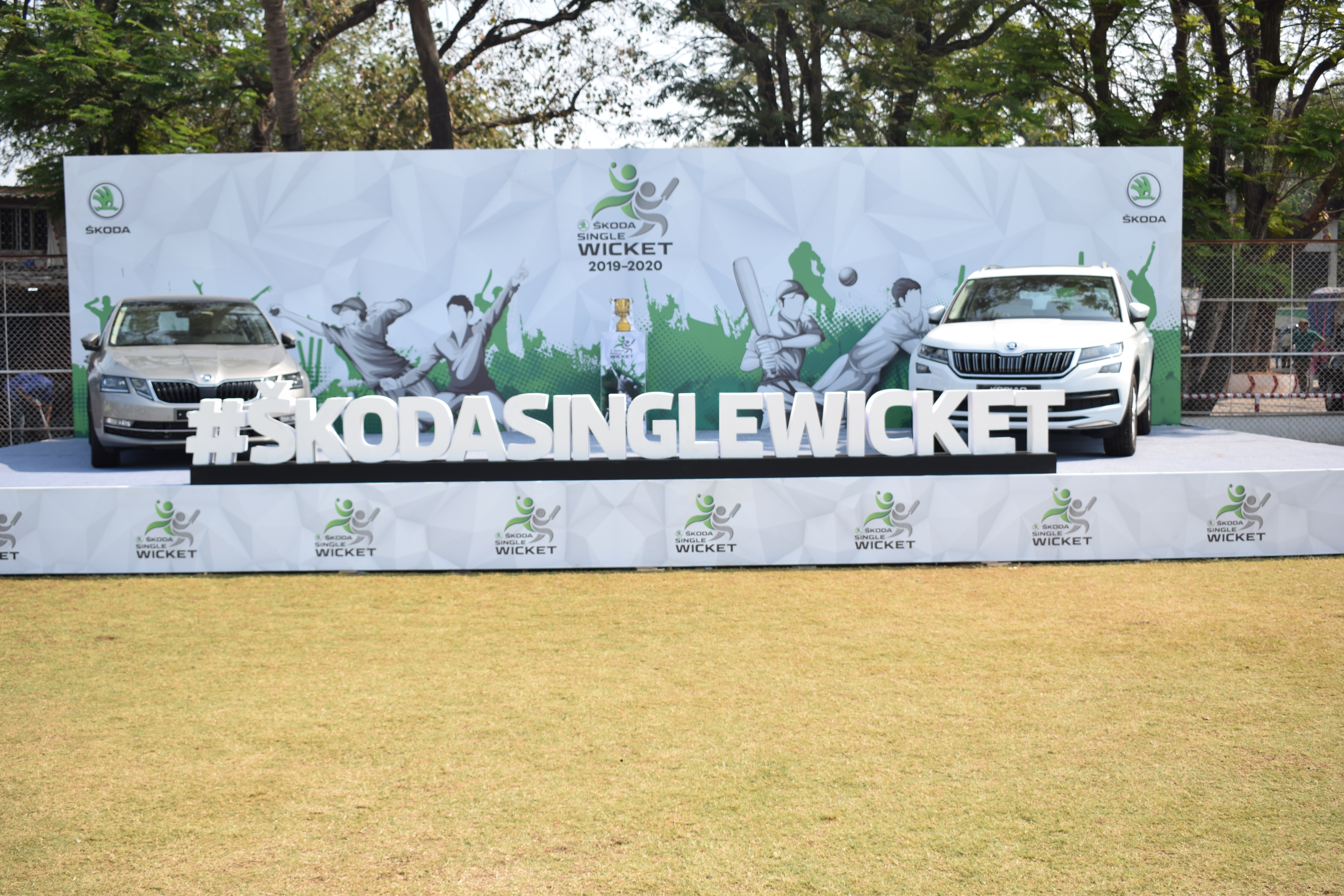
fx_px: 1512
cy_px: 448
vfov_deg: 33.0
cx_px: 672
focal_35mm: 40
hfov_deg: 47.9
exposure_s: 1/320
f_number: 5
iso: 100
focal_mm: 27
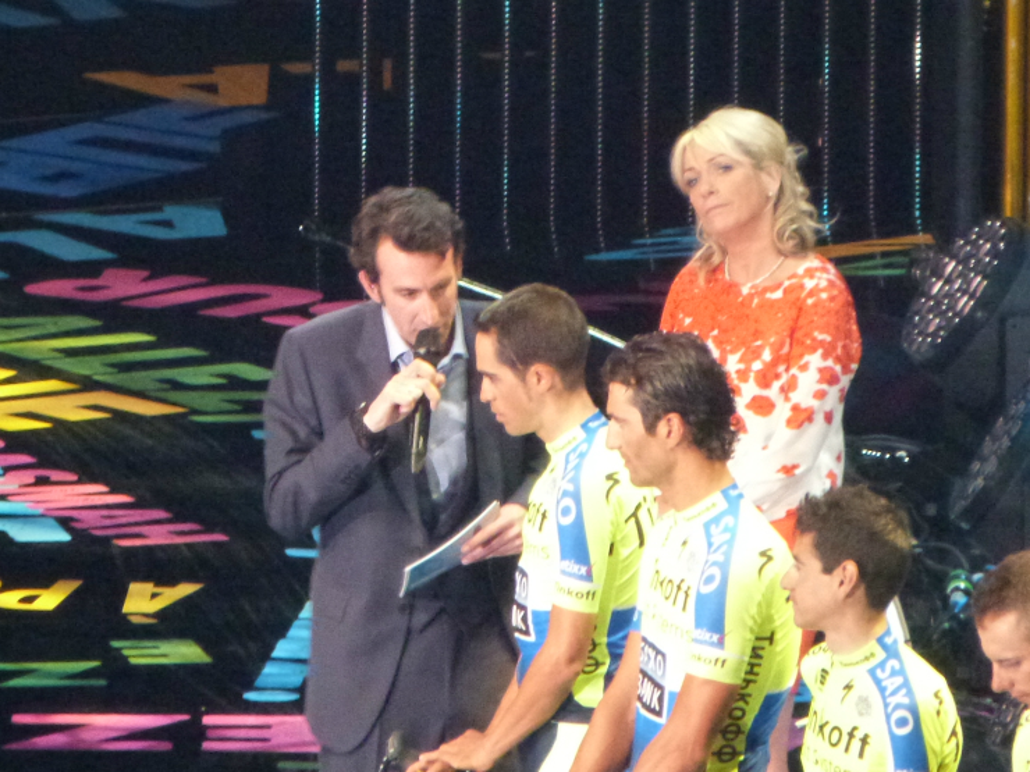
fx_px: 18746
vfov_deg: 2.4
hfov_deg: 3.1
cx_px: 515
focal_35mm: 630
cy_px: 386
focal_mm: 108
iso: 1000
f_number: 5.2
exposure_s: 1/30
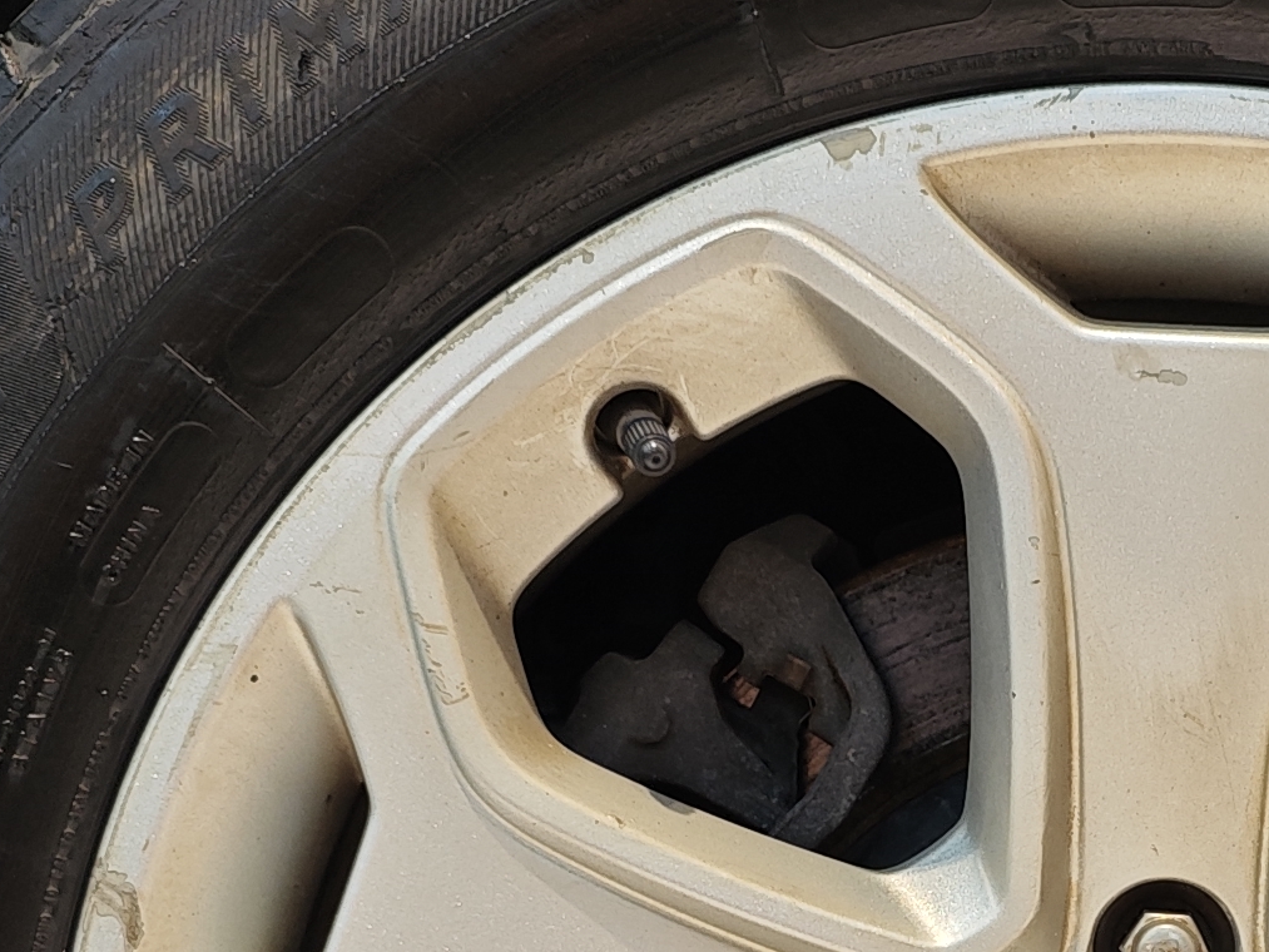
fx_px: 3410
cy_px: 1185
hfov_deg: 20.6
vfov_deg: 15.3
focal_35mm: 93
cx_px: 1146
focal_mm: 8.7
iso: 400
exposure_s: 1/55.6
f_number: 1.9
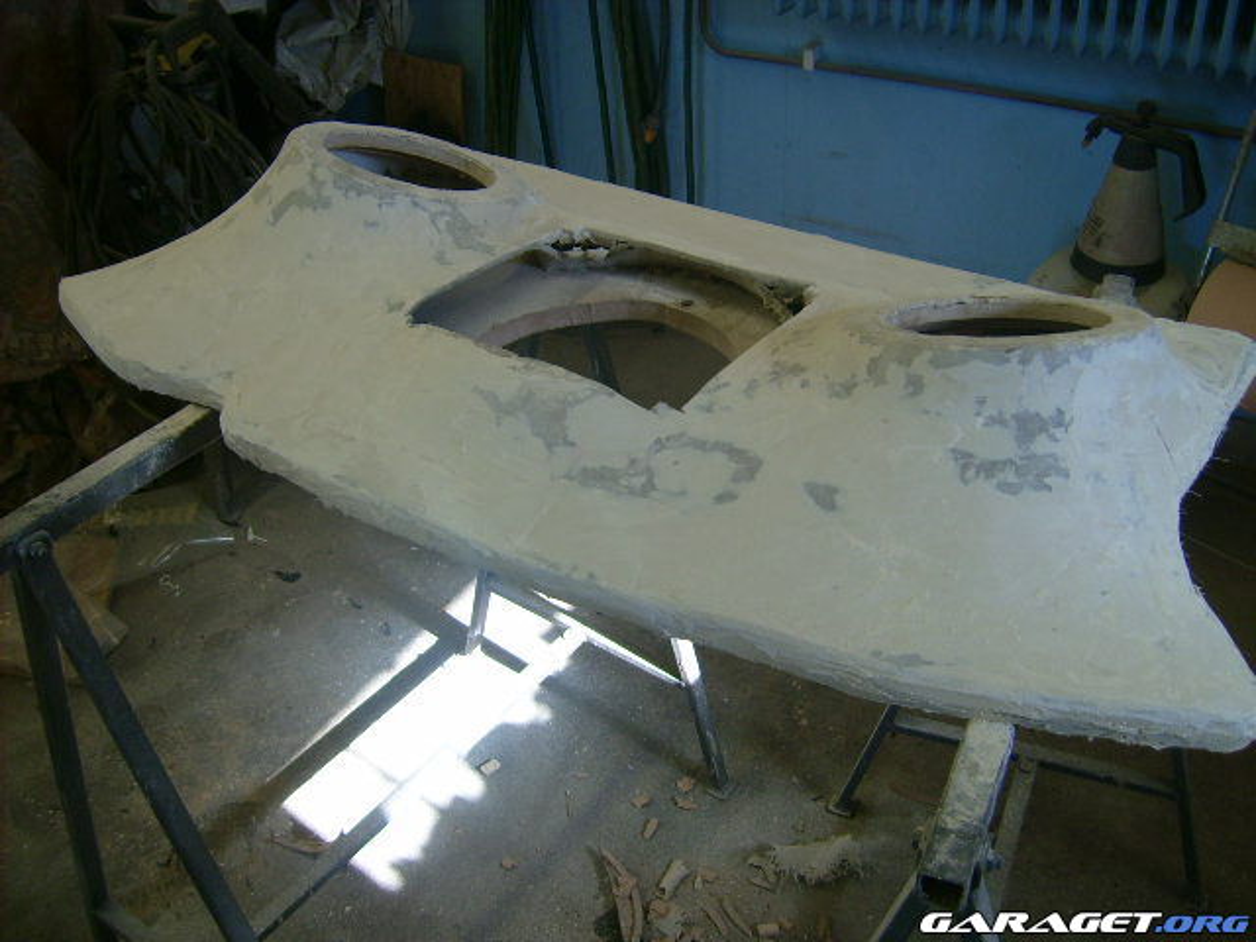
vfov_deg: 40.7
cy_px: 471
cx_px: 628
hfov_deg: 52.6
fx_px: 1270
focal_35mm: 35
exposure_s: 1/71
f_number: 2.8
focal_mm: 5.95
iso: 50
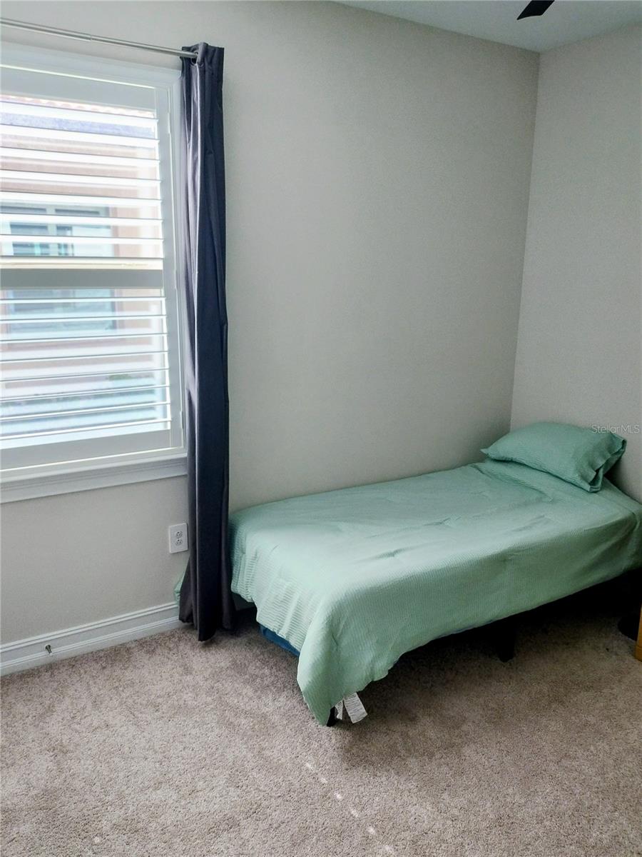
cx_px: 321
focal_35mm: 25
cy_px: 428
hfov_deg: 54.9
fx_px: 618
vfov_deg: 69.4
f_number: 1.7
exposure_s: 1/120
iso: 100
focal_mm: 4.71
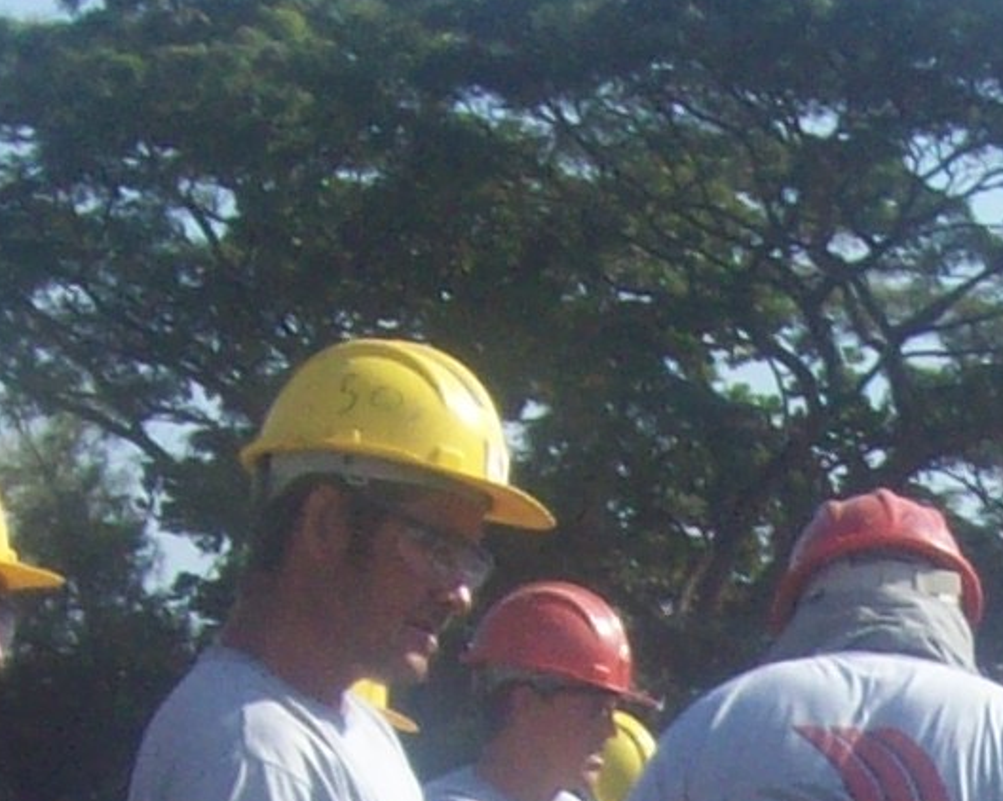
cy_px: 2004
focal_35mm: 295
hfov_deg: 6.5
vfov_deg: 5.1
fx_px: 8754
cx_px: 1480
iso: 80
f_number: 6
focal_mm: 9.4
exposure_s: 1/300
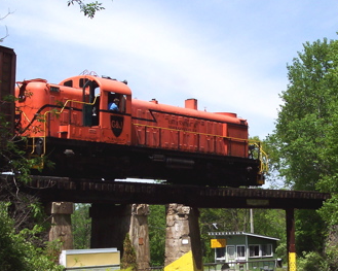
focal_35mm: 72
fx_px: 720
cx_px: 187
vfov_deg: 21.2
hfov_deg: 26.4
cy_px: 157
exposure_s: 1/700
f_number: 4.8
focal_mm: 8
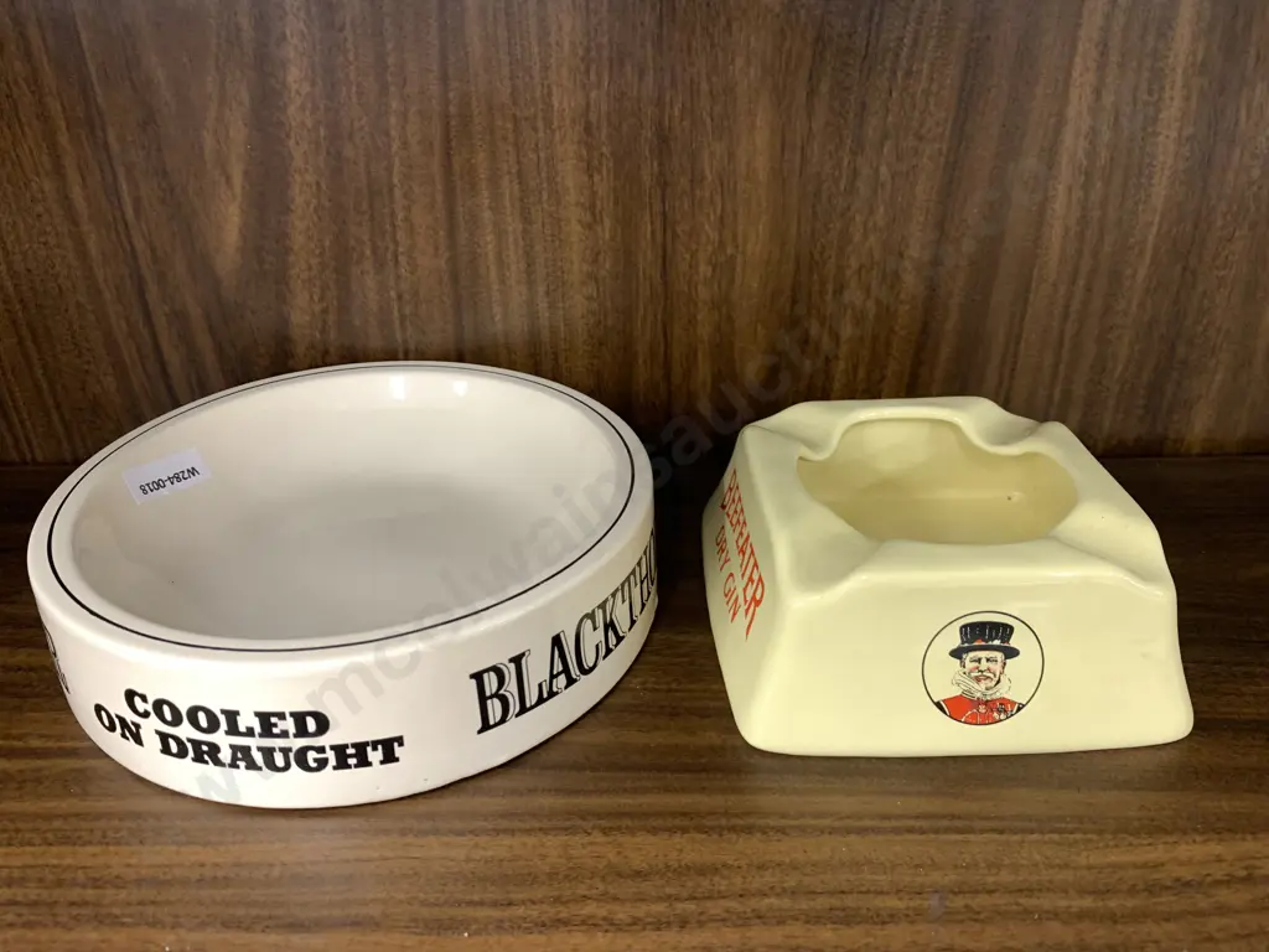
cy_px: 476
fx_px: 953
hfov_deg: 67.3
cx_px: 634
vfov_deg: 53.1
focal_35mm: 26
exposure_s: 1/50
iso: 160
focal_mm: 4.25
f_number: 1.8
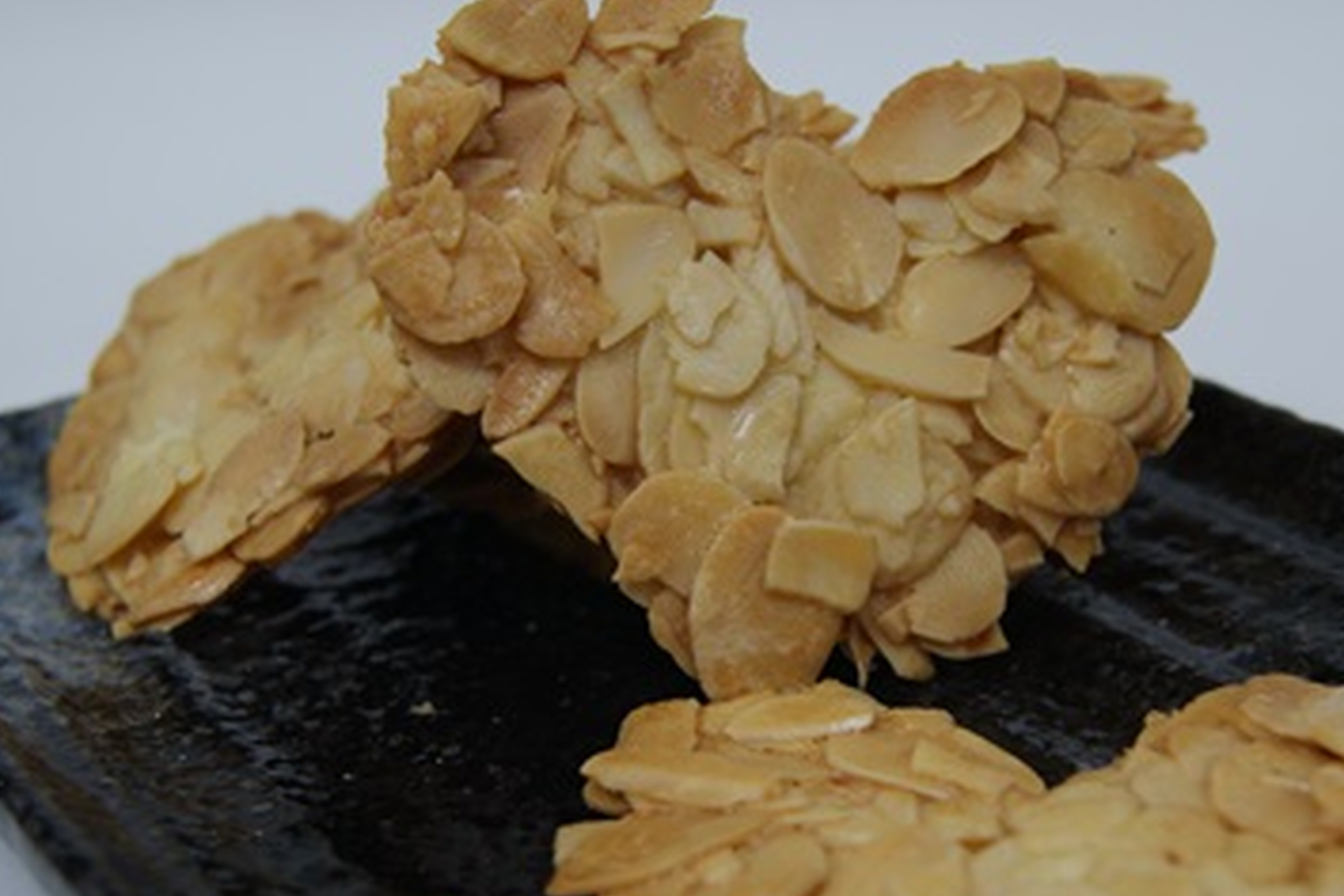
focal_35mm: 66
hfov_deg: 30.5
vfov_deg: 20.5
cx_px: 748
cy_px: 609
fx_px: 2464
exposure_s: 1/40
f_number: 4
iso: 125
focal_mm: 26
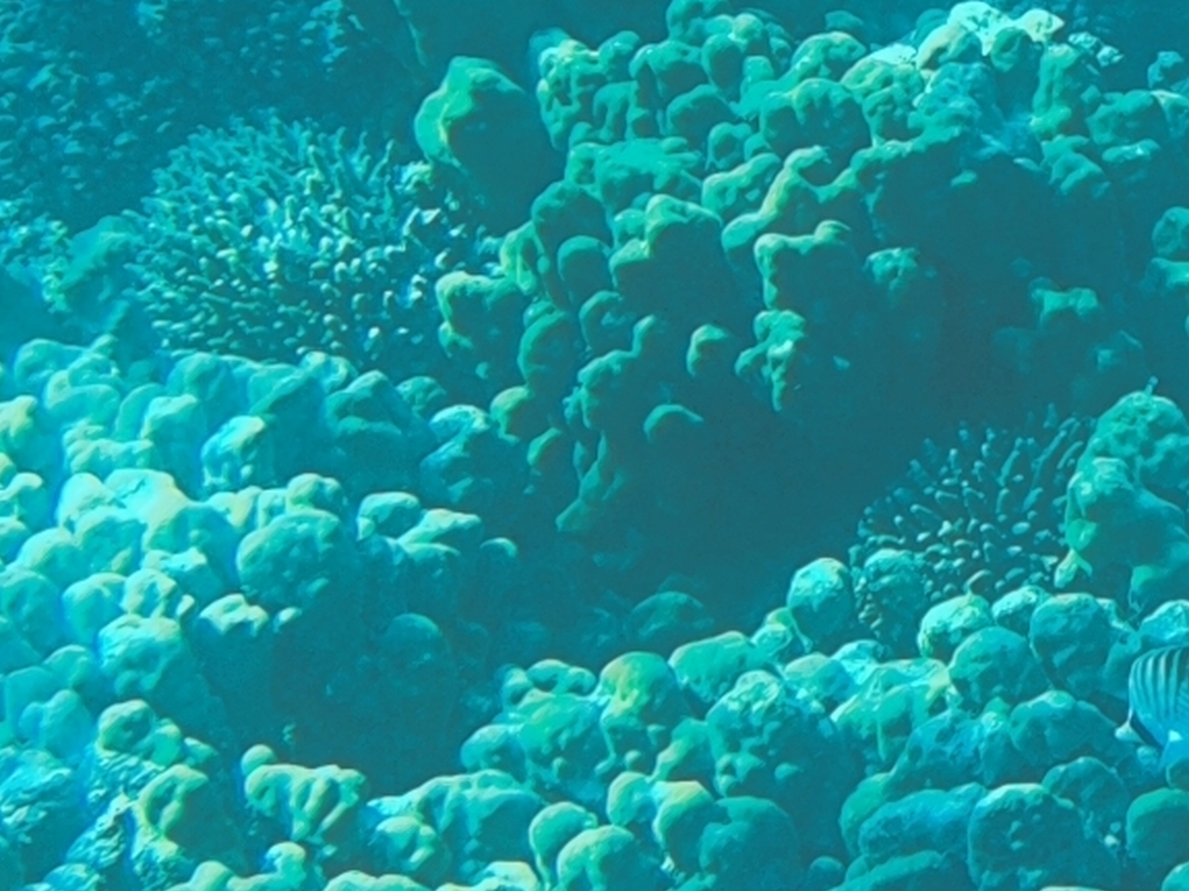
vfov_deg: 9.2
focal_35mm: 160
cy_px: 105
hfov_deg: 11.8
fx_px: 5495
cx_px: 1749
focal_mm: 6.14
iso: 50
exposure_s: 1/100
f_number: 1.65
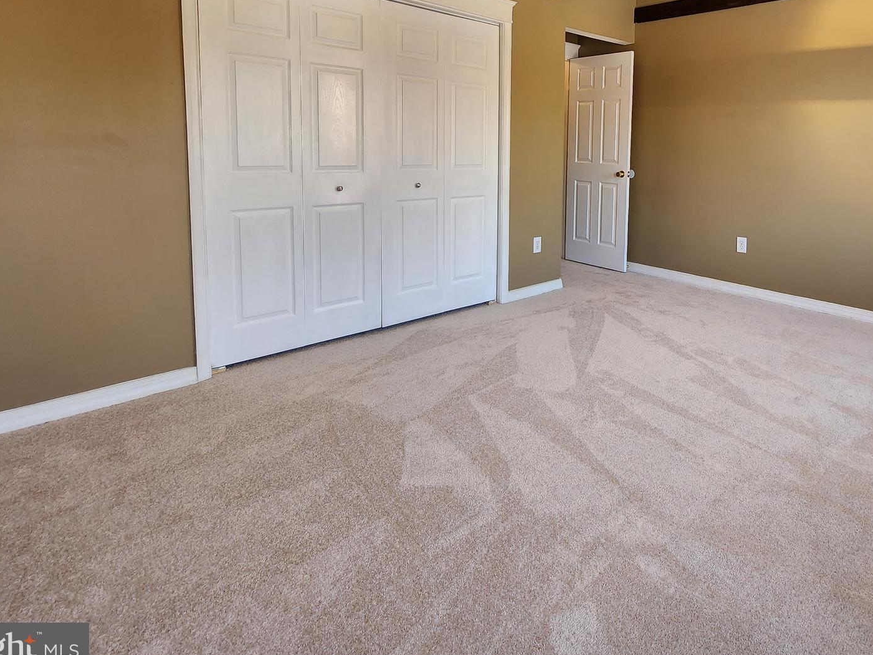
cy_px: 195
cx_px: 571
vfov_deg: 66.0
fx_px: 479
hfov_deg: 82.2
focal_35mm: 19
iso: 200
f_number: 2.2
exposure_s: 1/60
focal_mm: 2.2
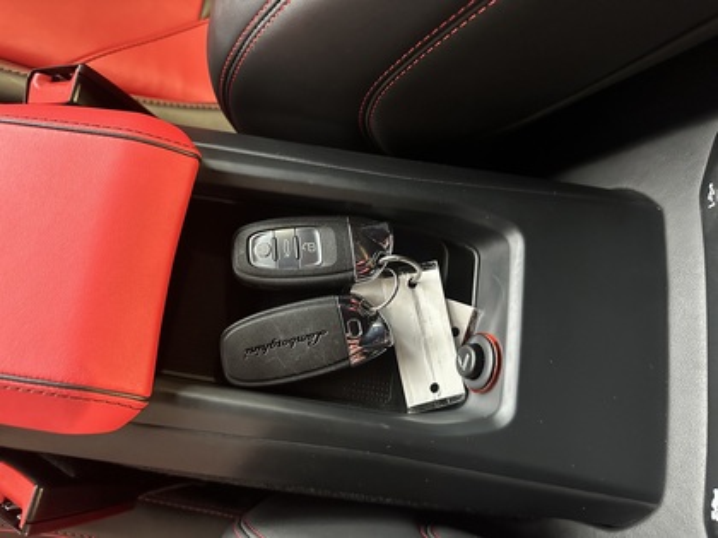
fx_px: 498
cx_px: 359
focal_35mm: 24
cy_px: 269
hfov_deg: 71.6
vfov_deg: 56.8
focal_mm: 6.86
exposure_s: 1/30
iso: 800
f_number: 1.78
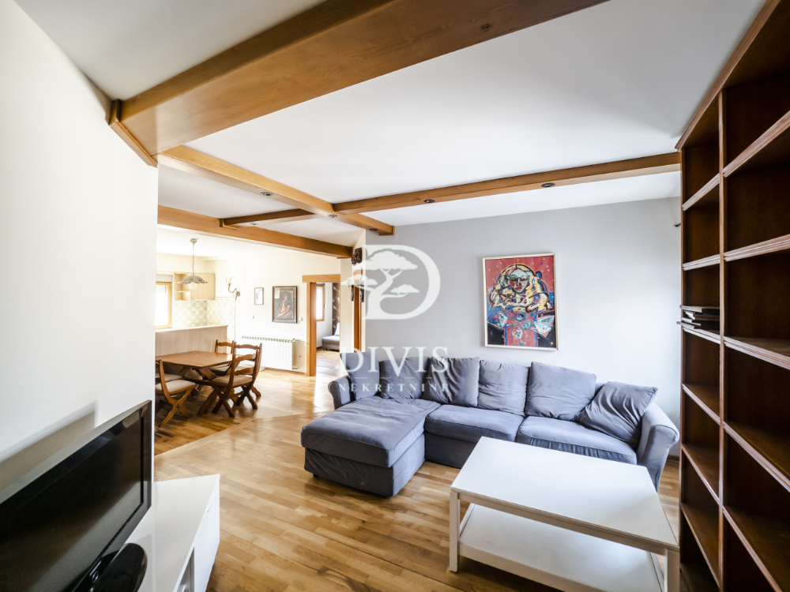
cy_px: 296
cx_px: 395
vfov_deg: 85.7
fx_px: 320
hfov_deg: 102.1
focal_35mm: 14
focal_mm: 7
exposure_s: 1/25
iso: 400
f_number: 4
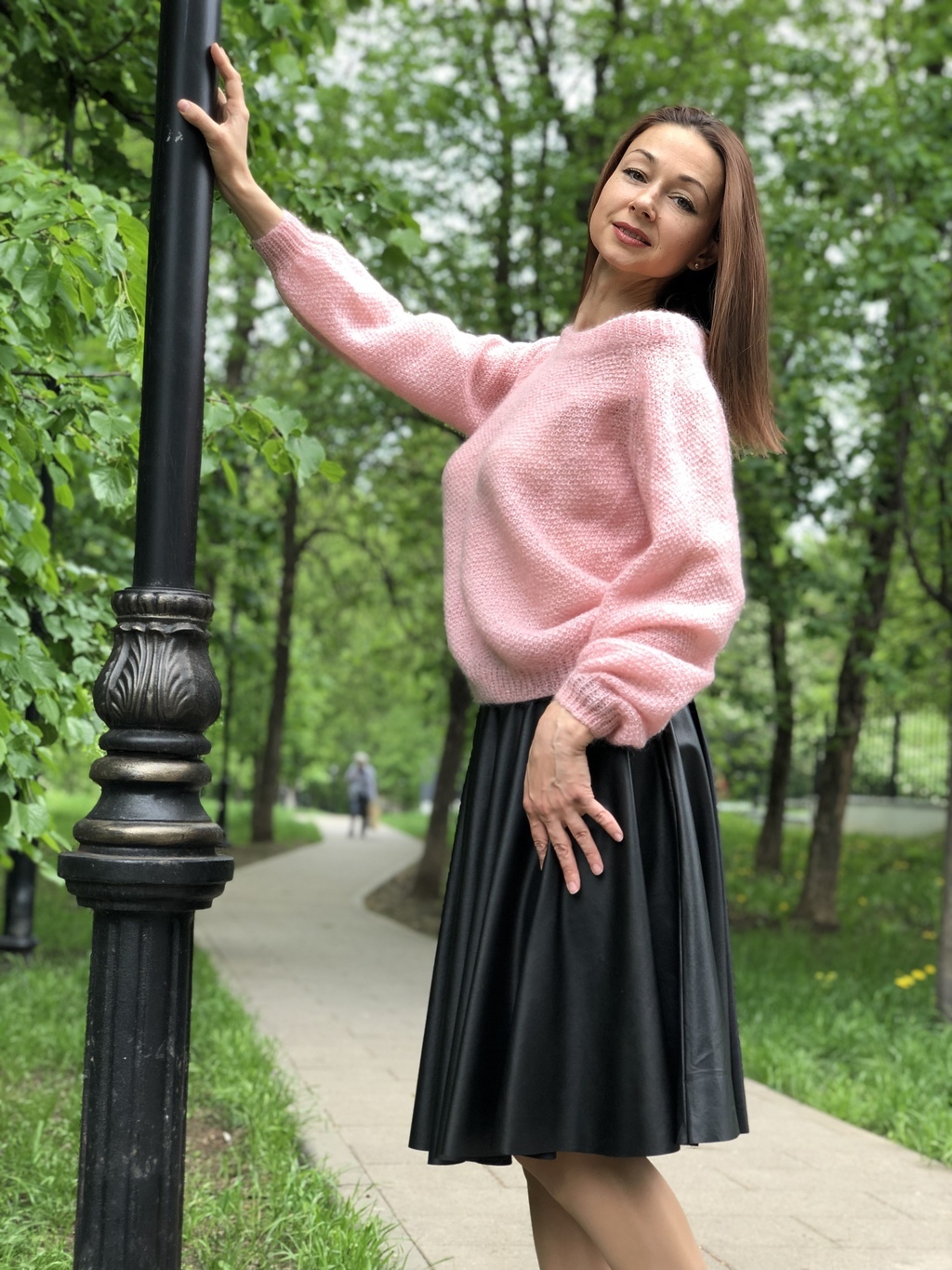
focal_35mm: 52
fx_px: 1906
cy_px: 635
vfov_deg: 36.8
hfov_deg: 28.0
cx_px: 476
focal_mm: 6
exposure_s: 1/120
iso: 25
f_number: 2.4
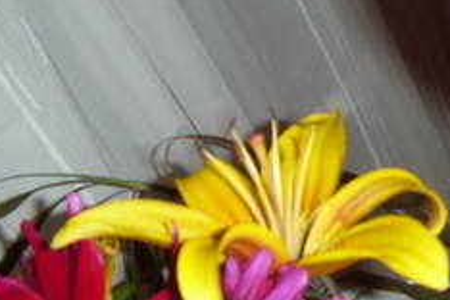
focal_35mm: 62
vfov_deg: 21.9
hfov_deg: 31.5
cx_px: 360
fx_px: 775
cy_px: 135
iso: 50
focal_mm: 6.3
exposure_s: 1/30
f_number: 3.5
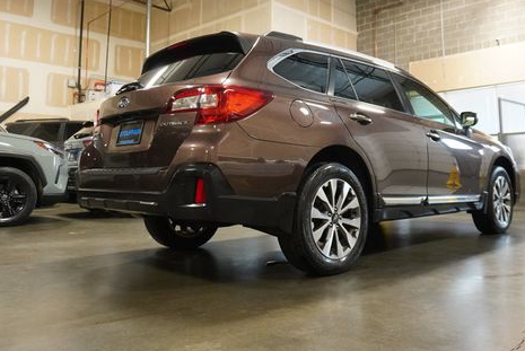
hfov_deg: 57.1
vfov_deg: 39.7
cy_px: 127
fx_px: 482
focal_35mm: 33
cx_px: 285
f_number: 3.5
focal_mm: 16
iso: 3200
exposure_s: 1/160
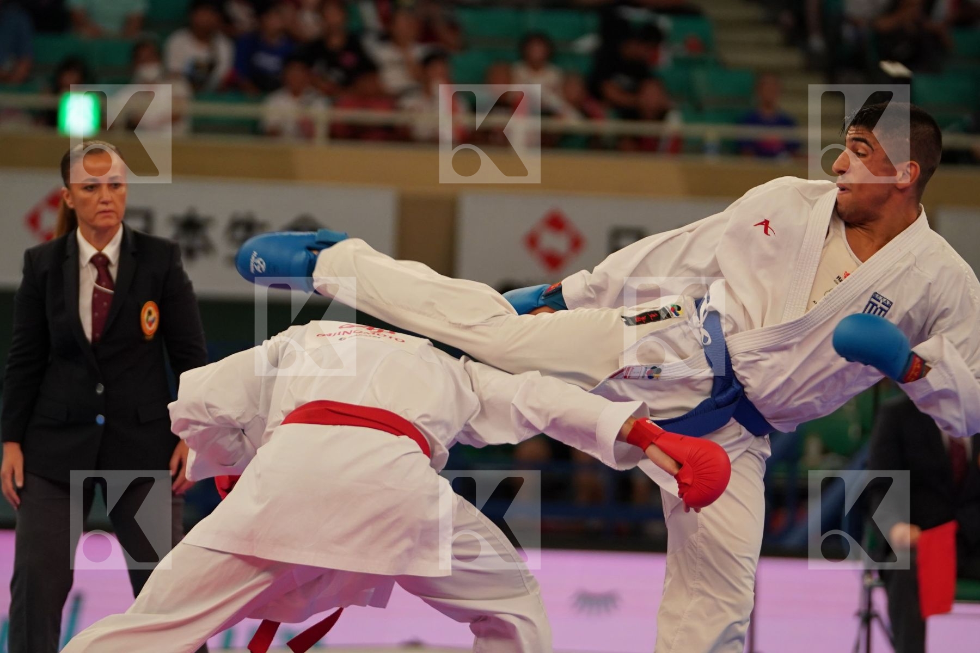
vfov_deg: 6.2
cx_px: 490
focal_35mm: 222
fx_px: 6043
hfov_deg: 9.3
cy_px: 326
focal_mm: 148
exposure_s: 1/1000
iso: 1600
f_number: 2.8
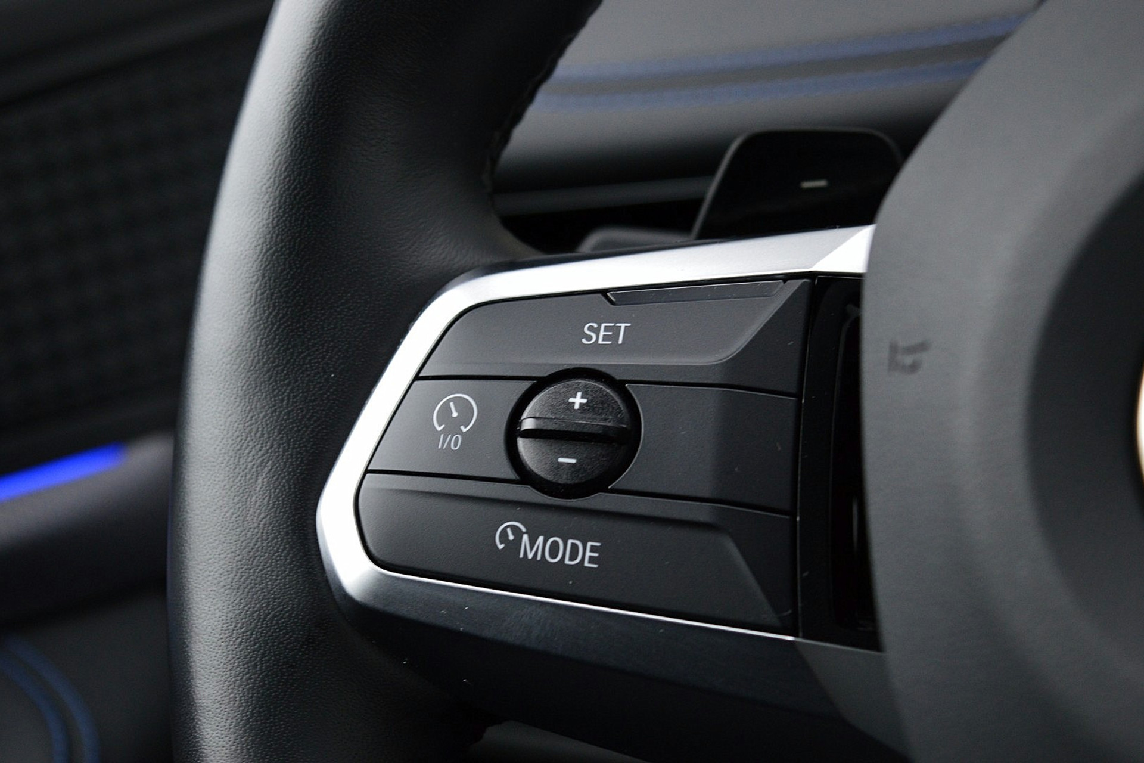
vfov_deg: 18.2
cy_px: 382
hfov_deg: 27.0
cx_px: 572
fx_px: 2383
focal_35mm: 75
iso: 800
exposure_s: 1/40
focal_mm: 50
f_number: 5.6
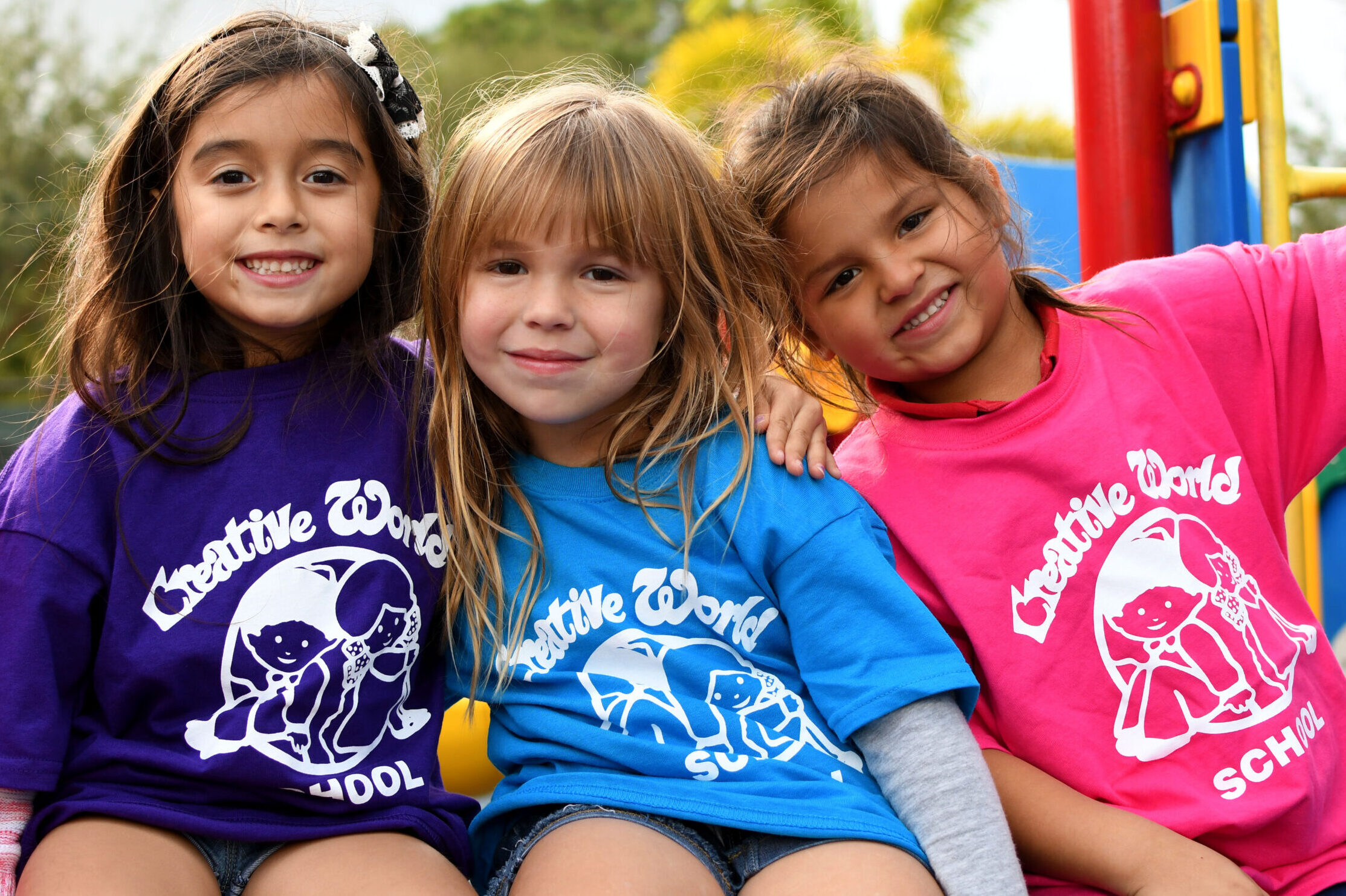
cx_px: 673
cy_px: 448
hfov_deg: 37.9
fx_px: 1962
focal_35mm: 52
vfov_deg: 25.7
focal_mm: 35
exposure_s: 1/800
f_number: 2.8
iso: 400
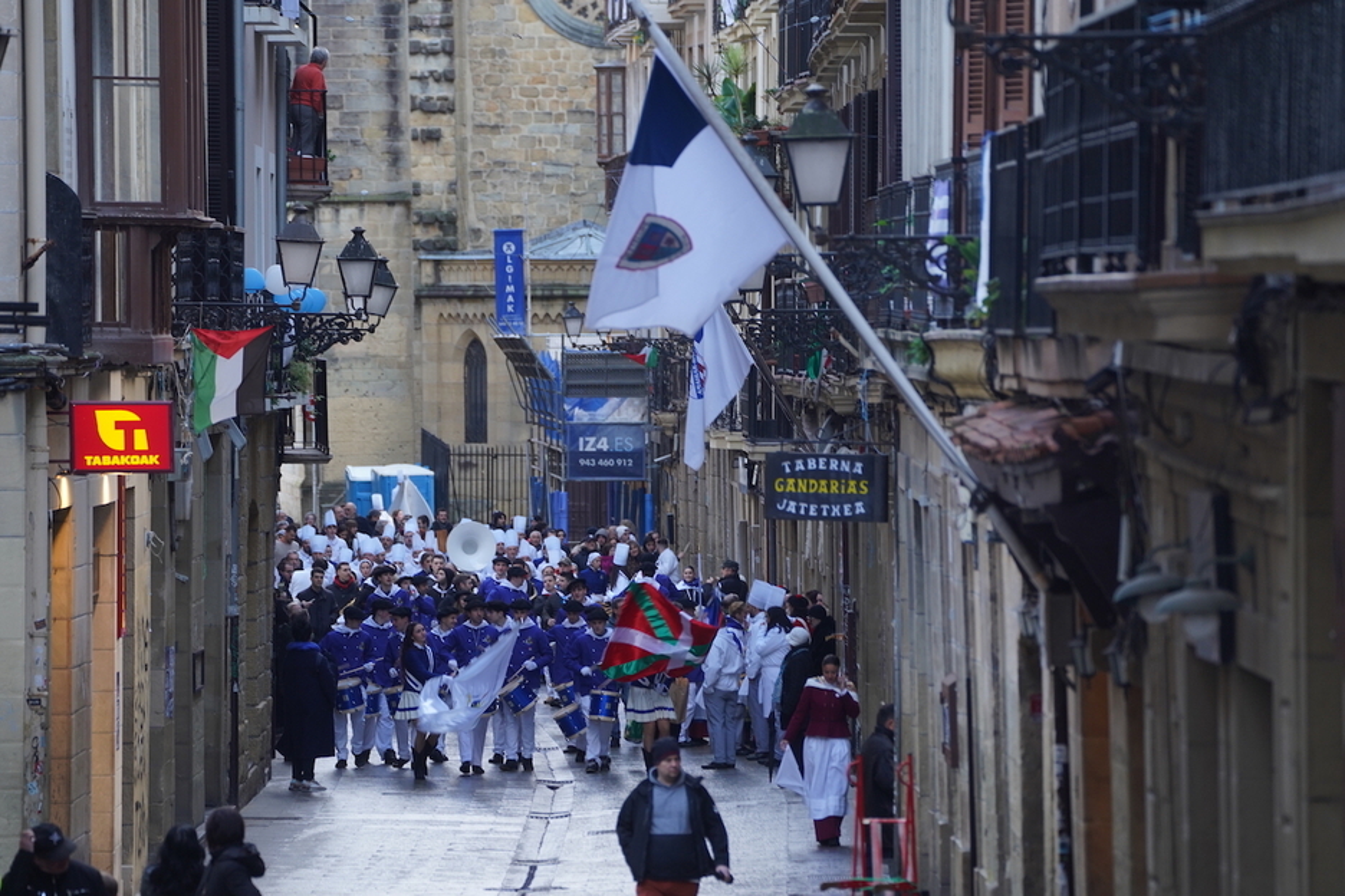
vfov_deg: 5.6
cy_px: 448
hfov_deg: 8.3
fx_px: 9227
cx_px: 672
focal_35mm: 247
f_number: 5.6
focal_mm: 247
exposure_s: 1/60
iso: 500
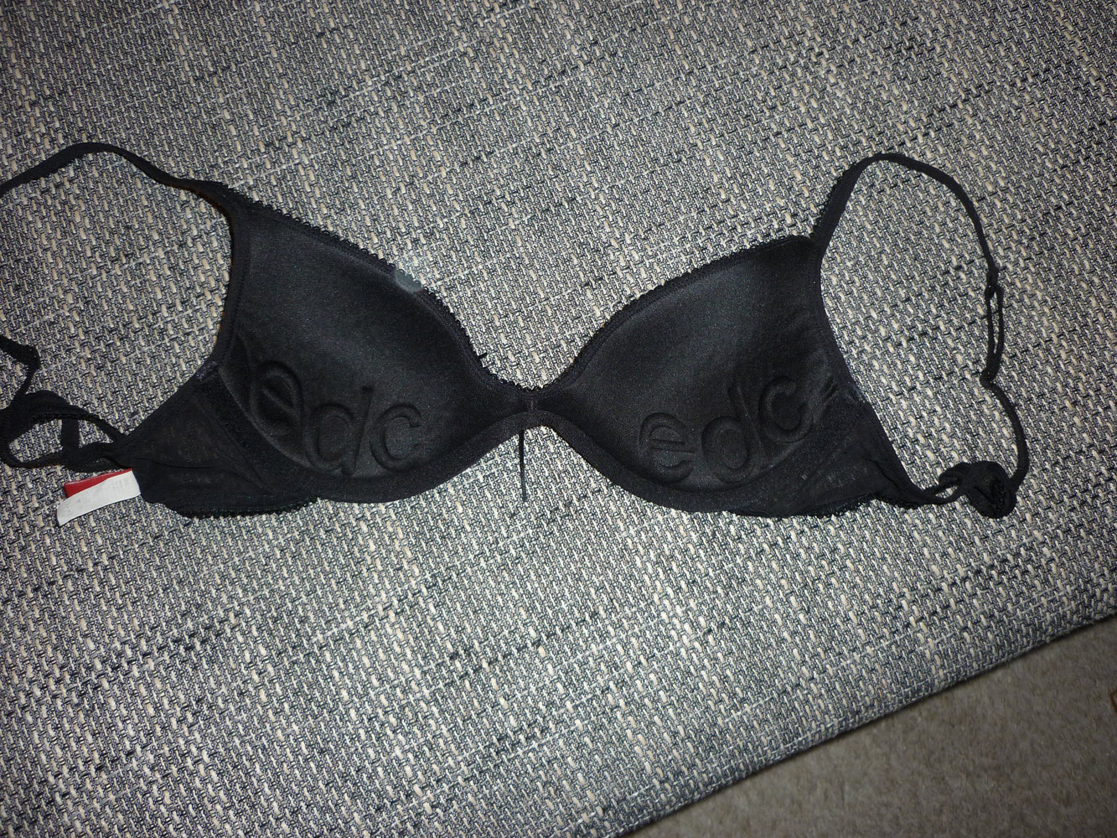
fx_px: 1065
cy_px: 419
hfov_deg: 55.3
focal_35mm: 33
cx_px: 558
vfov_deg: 43.0
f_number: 2.8
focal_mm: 5.5
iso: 100
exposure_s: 1/30
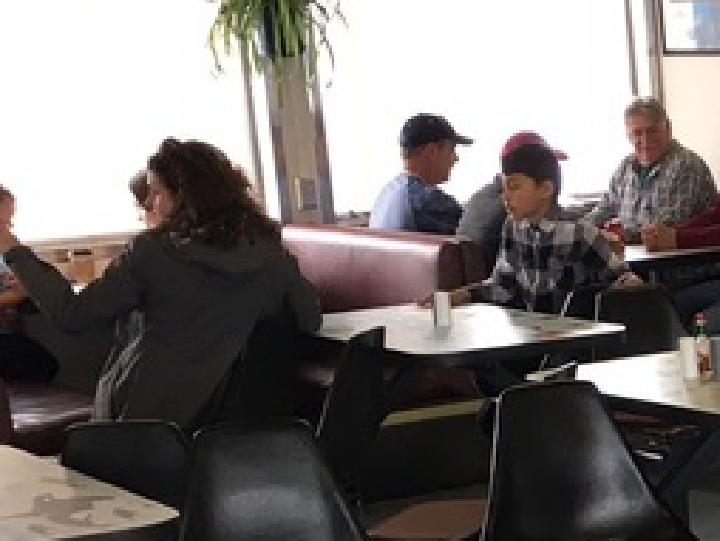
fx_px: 2373
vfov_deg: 12.8
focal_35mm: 114
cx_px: 1052
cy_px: 578
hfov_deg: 15.9
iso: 25
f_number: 2.2
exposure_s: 1/30
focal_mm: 4.15
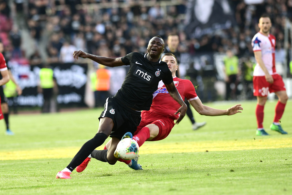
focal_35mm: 300
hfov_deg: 6.9
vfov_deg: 4.6
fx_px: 2433
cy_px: 98
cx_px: 146
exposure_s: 1/640
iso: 640
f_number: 4
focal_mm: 300
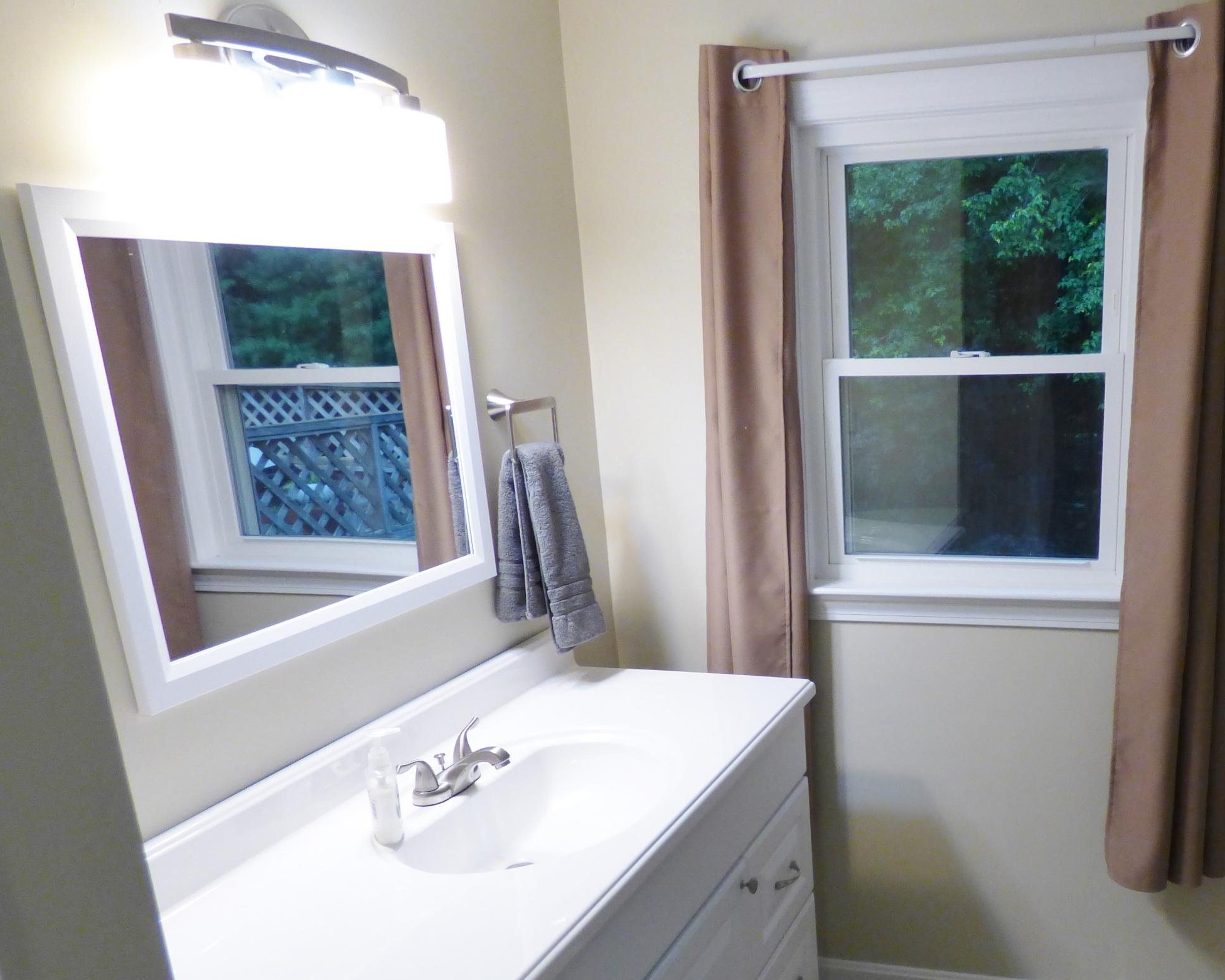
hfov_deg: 57.0
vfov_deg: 47.3
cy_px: 690
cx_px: 853
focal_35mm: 30
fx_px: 1088
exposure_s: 1/60
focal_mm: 3.58
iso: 200
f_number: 2.8
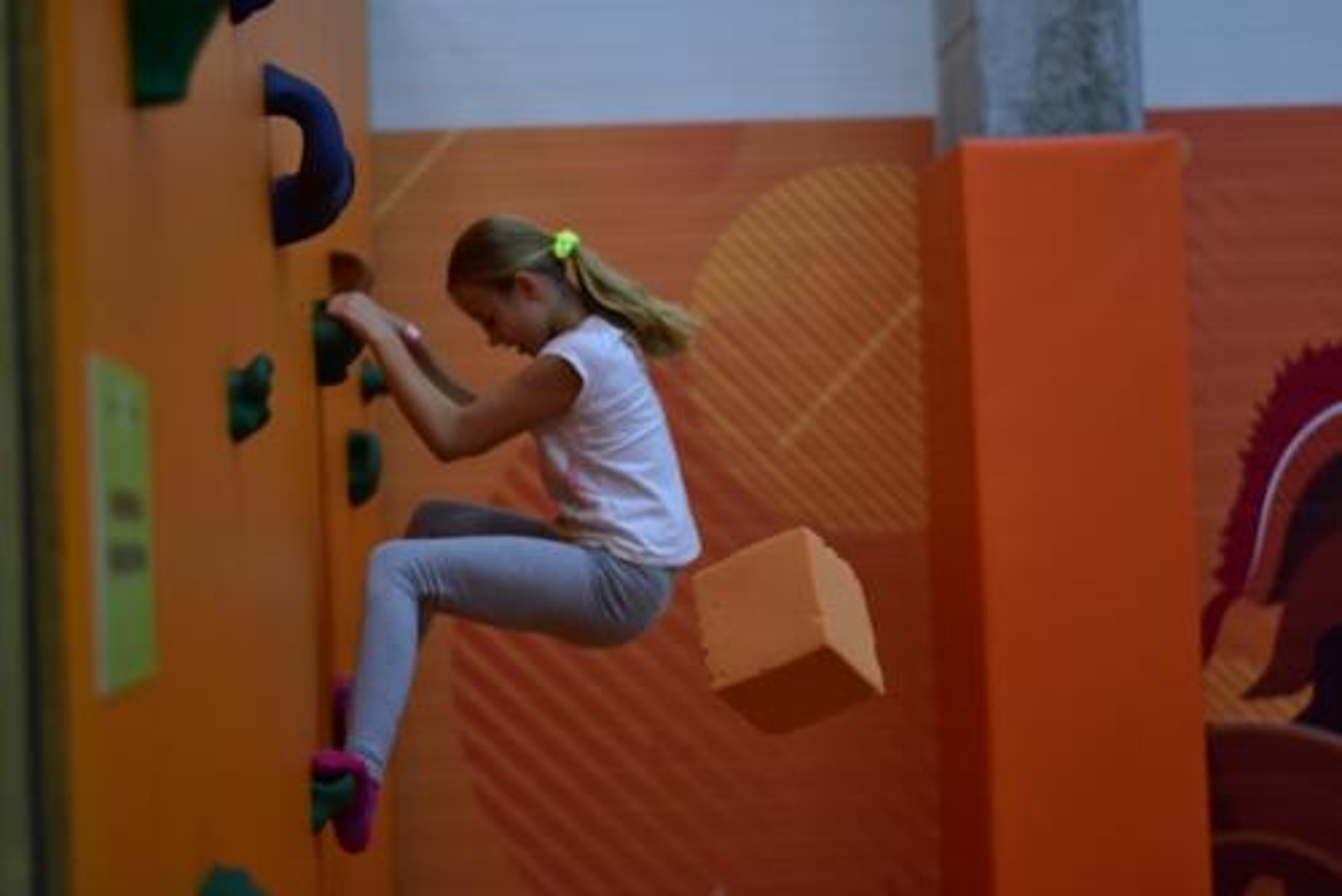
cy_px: 448
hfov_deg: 27.0
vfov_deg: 18.2
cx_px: 671
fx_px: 2797
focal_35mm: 75
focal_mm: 50
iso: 1250
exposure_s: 1/500
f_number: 1.8
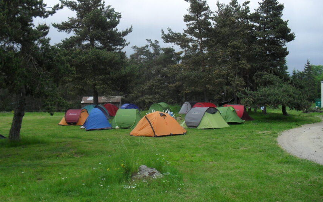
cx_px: 158
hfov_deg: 51.5
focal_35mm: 38
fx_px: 335
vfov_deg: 33.6
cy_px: 92
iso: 100
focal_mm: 6.3
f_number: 3.2
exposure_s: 1/350
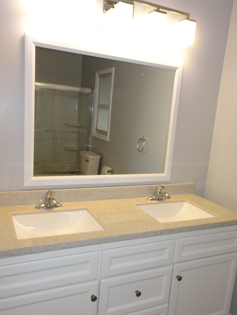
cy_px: 169
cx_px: 124
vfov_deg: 59.9
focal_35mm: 30
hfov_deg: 46.8
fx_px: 274
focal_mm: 4.1
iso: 125
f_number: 3.5
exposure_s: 1/30
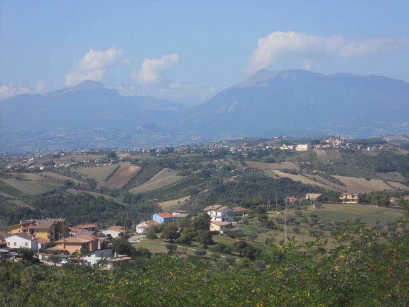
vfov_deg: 13.7
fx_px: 1276
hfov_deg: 18.2
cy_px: 154
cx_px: 204
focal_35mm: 108
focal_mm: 19.6
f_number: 5.9
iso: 80
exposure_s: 1/400
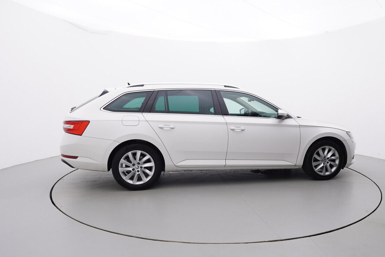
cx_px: 215
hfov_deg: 70.0
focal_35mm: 26
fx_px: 274
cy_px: 145
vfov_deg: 50.2
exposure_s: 1/80
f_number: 5
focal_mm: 15
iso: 200
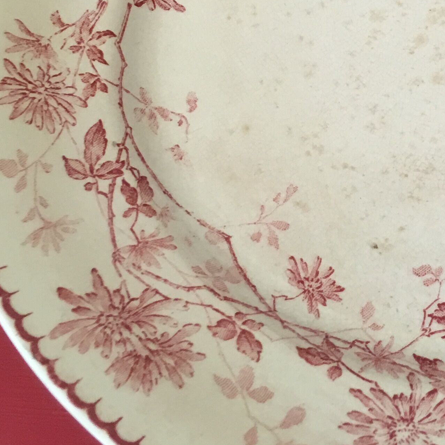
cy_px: -25
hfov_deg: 20.7
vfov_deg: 20.5
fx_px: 1178
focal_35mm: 81
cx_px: 449
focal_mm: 4.15
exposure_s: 1/33
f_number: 2.2
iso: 50
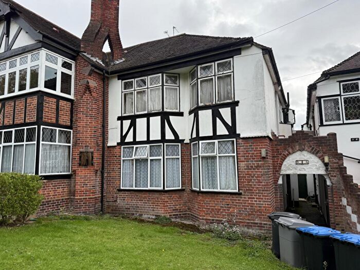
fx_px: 250
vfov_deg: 56.8
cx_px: 180
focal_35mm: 24
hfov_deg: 71.6
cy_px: 135
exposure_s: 1/1522
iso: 100
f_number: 1.78
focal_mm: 6.76
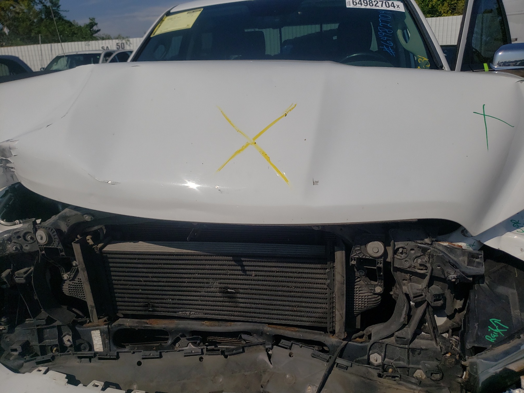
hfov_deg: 67.3
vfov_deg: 53.1
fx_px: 394
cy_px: 196
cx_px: 262
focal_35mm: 26
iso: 50
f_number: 1.5
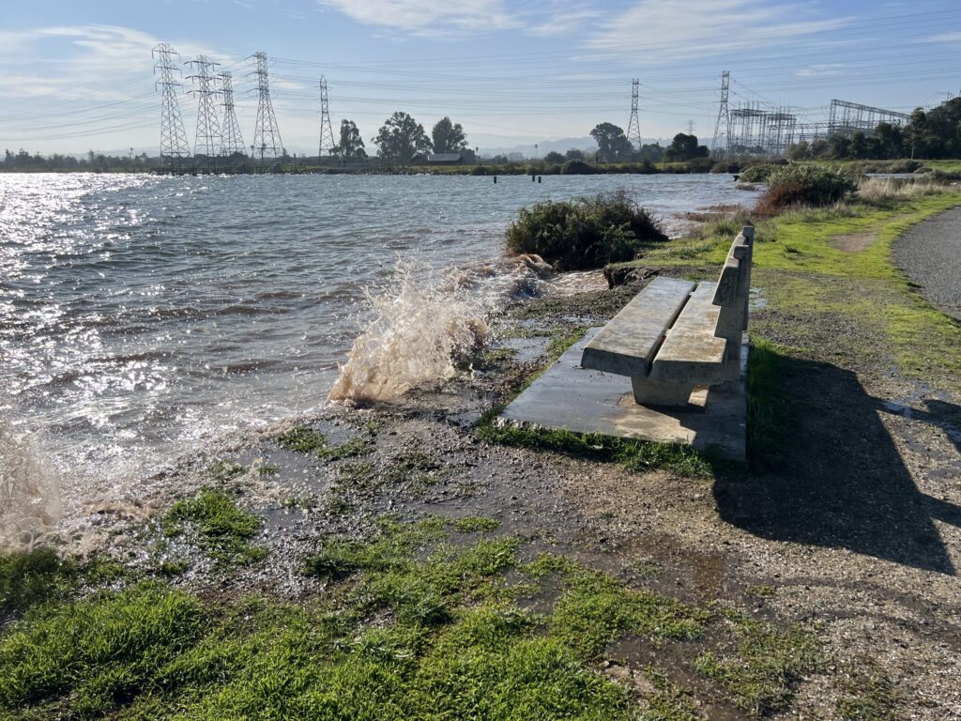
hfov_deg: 67.3
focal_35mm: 26
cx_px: 480
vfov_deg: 53.1
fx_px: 722
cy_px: 360
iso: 50
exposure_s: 1/8696
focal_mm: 5.7
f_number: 1.5
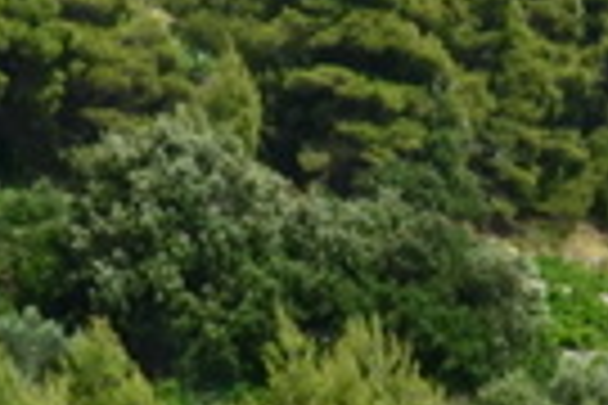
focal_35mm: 338
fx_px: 5708
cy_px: 378
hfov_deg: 6.1
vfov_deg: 4.1
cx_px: 685
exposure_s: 1/320
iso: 400
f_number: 10
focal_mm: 38
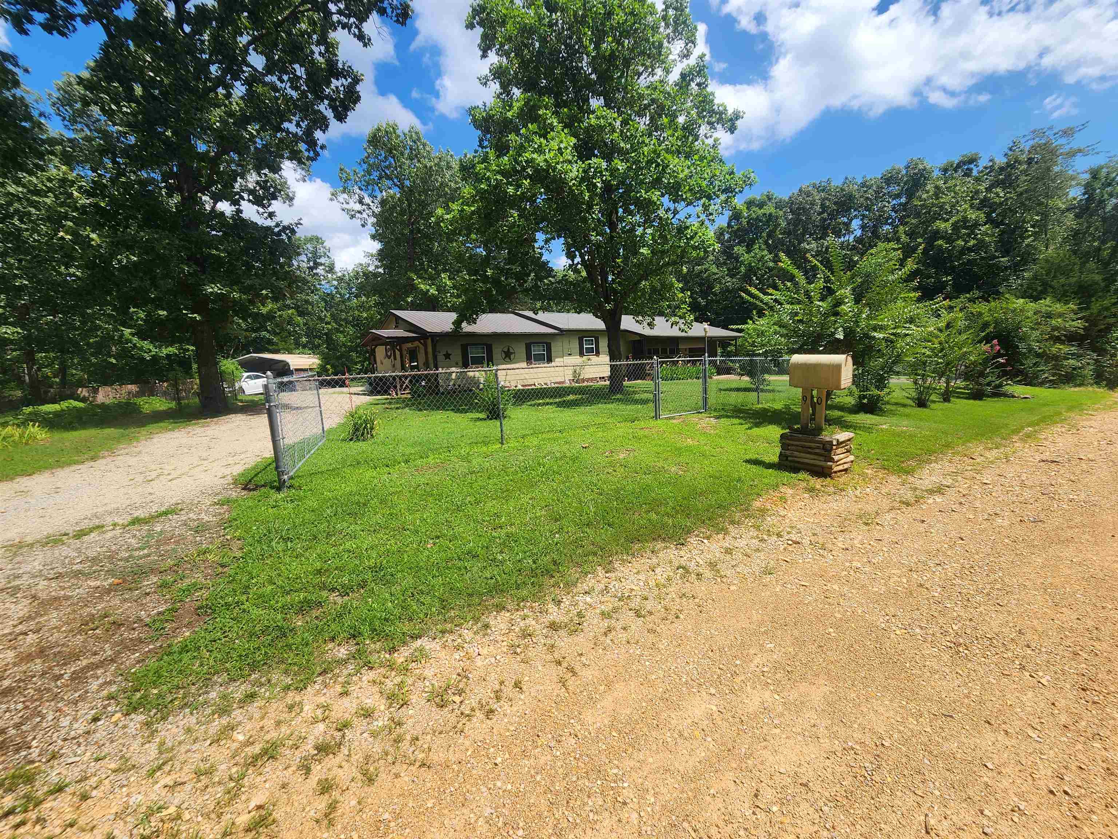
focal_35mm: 13
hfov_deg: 106.2
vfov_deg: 89.9
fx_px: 420
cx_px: 559
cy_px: 420
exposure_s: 1/1668
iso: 50
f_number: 2.2
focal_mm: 2.2
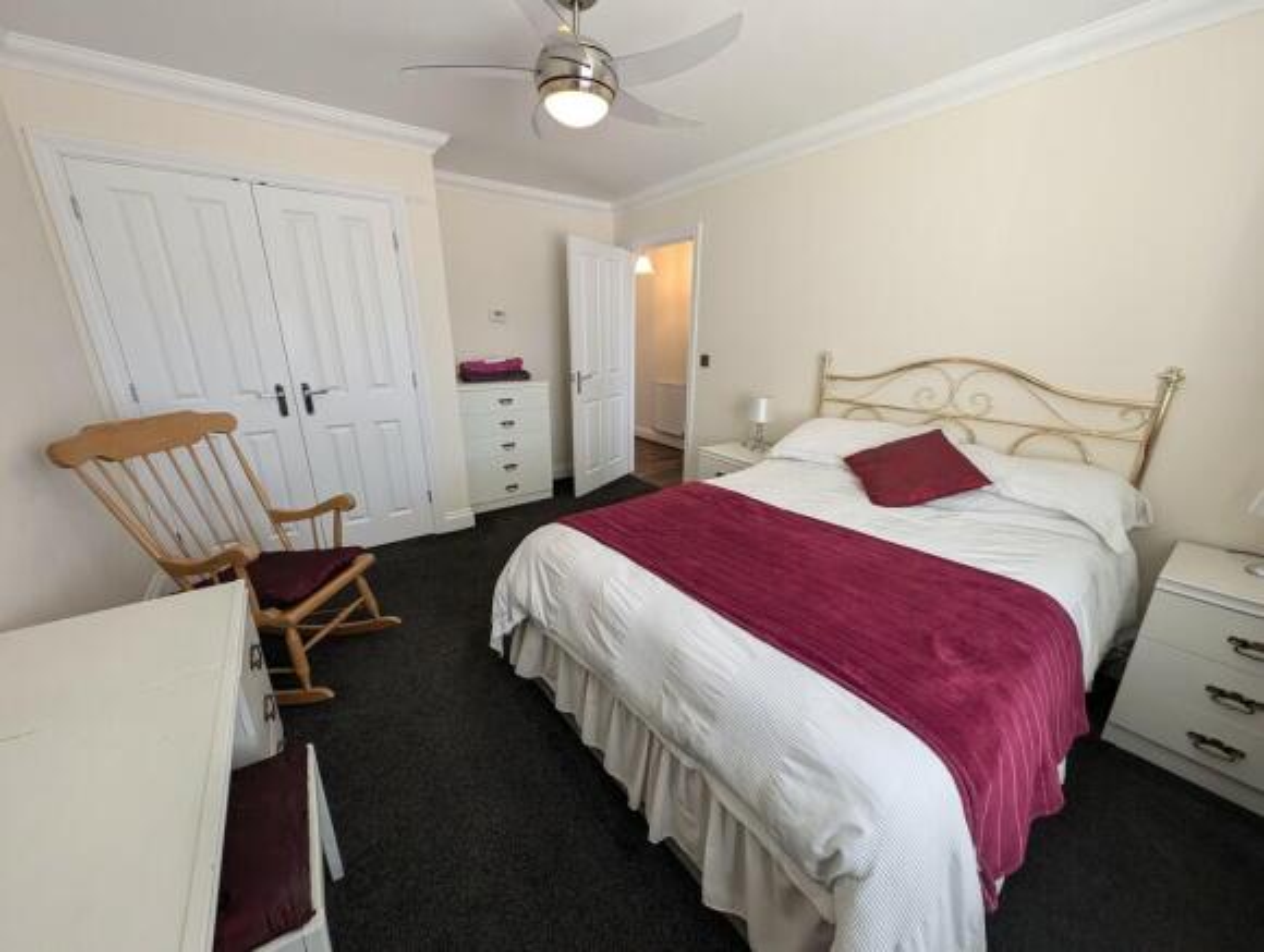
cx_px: 632
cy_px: 476
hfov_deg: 110.4
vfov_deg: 94.7
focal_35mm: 12
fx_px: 439
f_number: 1.95
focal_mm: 2.23
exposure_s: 1/100
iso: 247
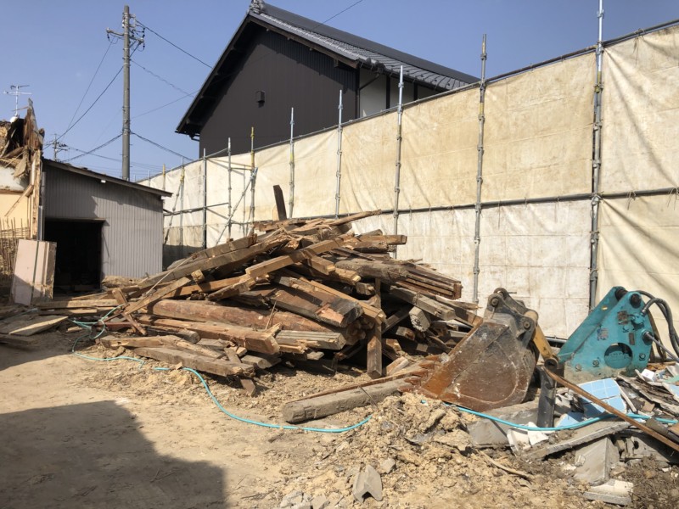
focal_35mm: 28
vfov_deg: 49.7
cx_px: 340
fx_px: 549
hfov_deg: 63.4
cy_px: 254
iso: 20
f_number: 1.8
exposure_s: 1/3436
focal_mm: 3.99
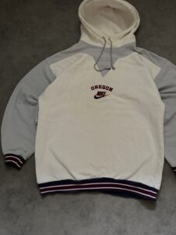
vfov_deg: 56.8
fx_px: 217
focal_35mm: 32
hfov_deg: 44.0
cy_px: 114
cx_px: 104
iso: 1000
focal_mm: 6.76
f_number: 1.78
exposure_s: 1/34
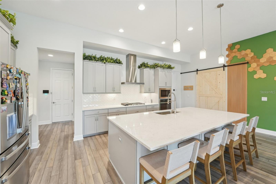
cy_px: 92
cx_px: 138
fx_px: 107
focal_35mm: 14
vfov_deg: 81.2
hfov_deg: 104.3
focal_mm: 14
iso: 200
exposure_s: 1/8
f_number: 8
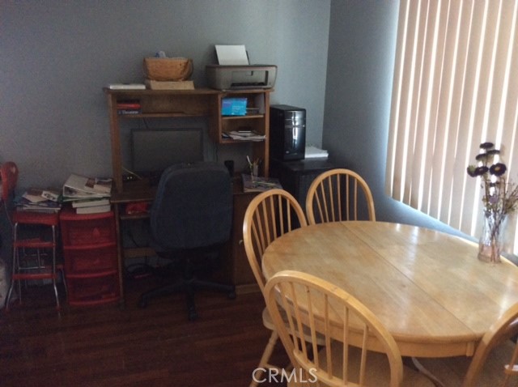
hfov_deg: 55.4
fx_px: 493
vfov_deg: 42.8
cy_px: 194
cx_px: 259
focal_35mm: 33
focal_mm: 3.3
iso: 320
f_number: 2.4
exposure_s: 1/20
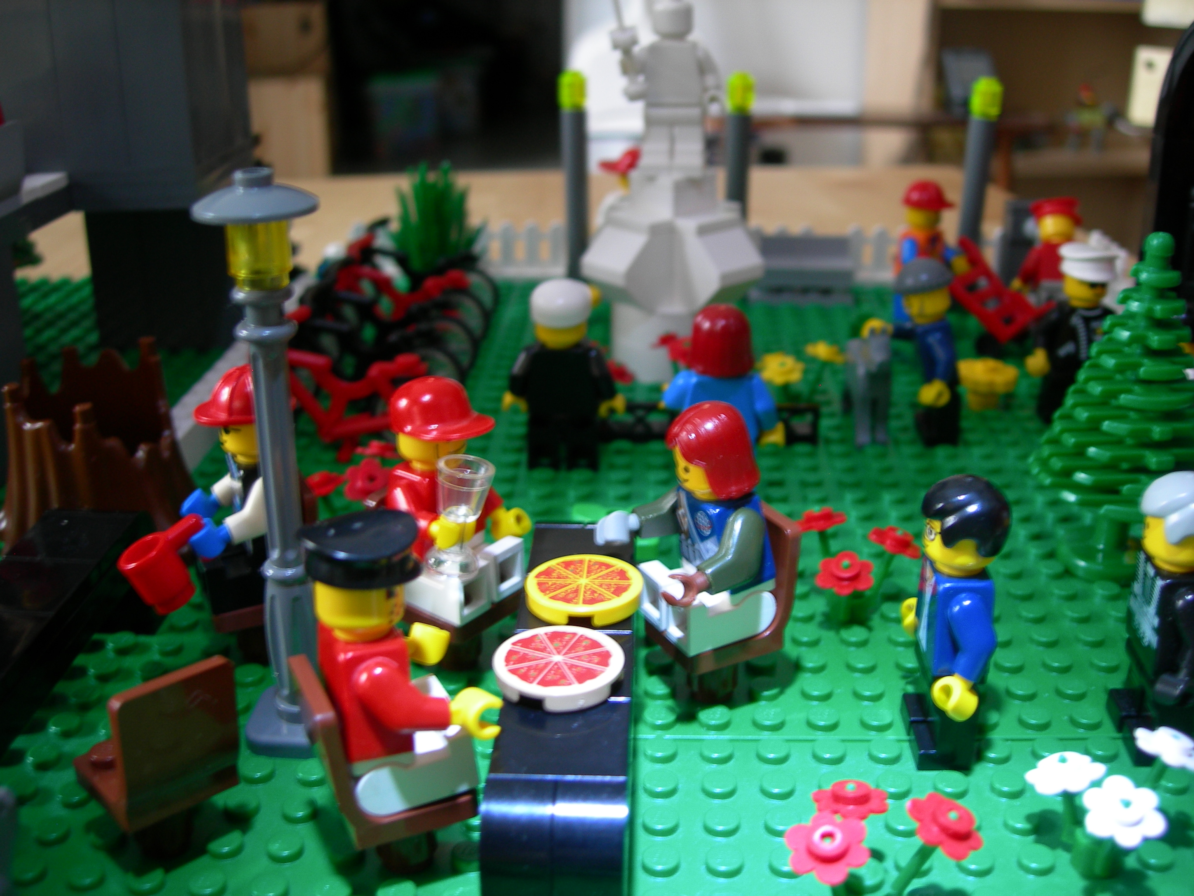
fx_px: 1311
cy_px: 448
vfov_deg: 37.7
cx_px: 597
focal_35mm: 38
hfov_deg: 49.0
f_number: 2.8
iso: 55
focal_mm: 7.8
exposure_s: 1/4
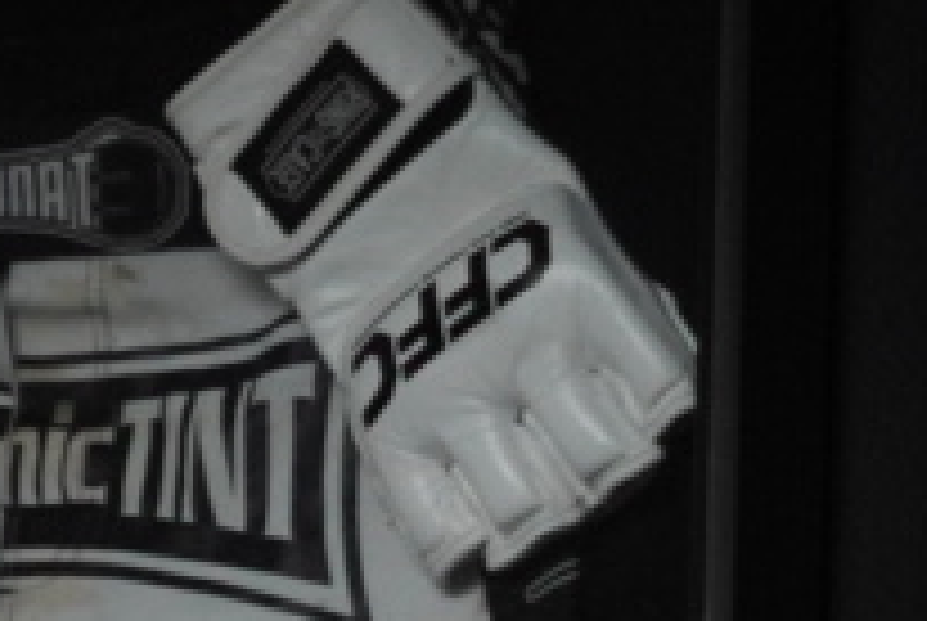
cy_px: 1773
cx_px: 112
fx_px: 15188
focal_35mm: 589
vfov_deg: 2.3
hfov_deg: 3.5
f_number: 1.8
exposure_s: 1/400
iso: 800
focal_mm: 50
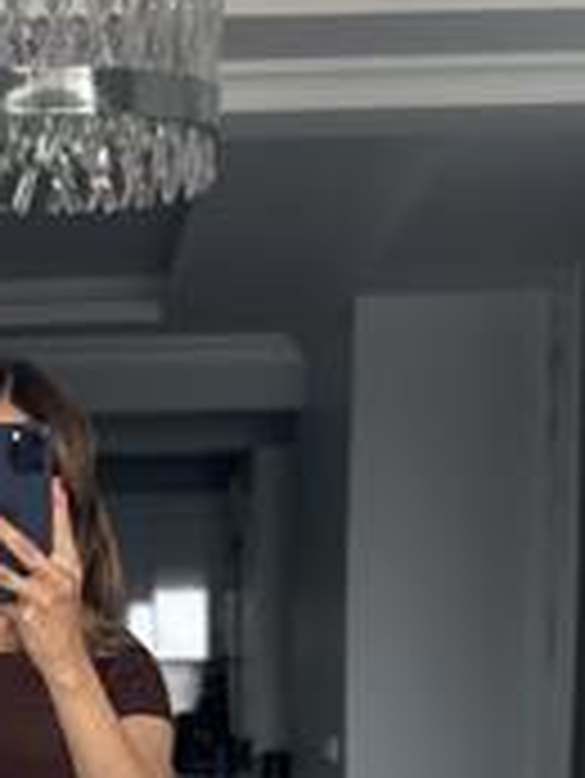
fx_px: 3151
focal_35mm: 140
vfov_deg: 13.5
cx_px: -68
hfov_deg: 10.5
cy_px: 1075
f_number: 1.78
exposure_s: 1/172
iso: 125
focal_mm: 6.86
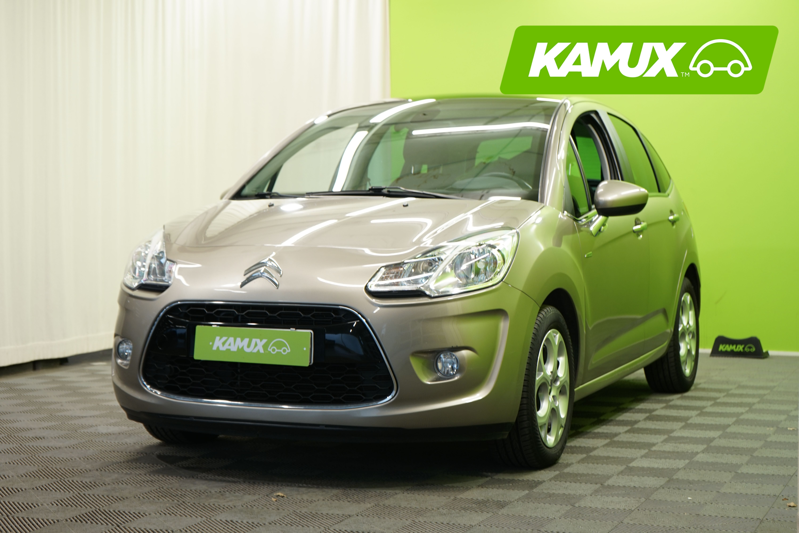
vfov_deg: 20.9
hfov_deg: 31.0
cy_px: 266
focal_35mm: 65
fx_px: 1443
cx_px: 400
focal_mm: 65
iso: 320
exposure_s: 1/15
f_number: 5.6
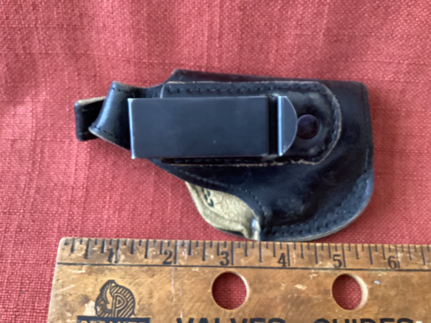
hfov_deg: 58.3
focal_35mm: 31
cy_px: 162
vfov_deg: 45.4
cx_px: 216
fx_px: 386
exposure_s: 1/30
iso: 640
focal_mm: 3.3
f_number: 2.4
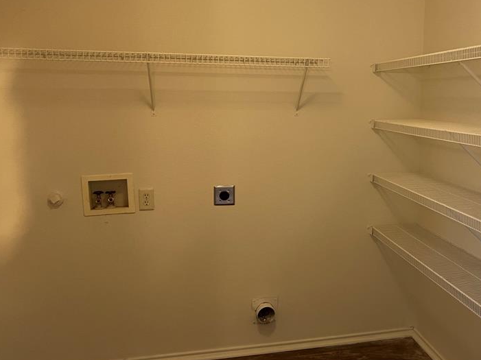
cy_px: 161
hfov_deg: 48.1
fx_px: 528
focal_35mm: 38
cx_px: 326
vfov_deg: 37.6
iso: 200
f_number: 1.5
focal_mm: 5.7
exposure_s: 1/60
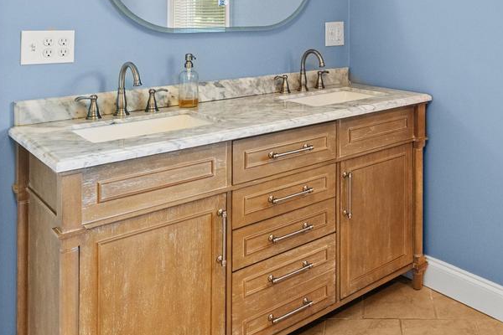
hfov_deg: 49.4
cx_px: 366
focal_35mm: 38
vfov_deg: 33.1
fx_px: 526
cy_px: 19
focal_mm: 15.7
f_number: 8
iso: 1000
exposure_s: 1/10
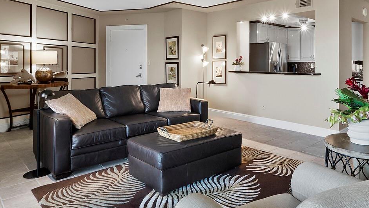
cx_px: 238
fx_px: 254
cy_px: 59
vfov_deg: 43.4
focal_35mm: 26
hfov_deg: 70.3
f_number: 11
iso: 400
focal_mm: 7
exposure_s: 1/3
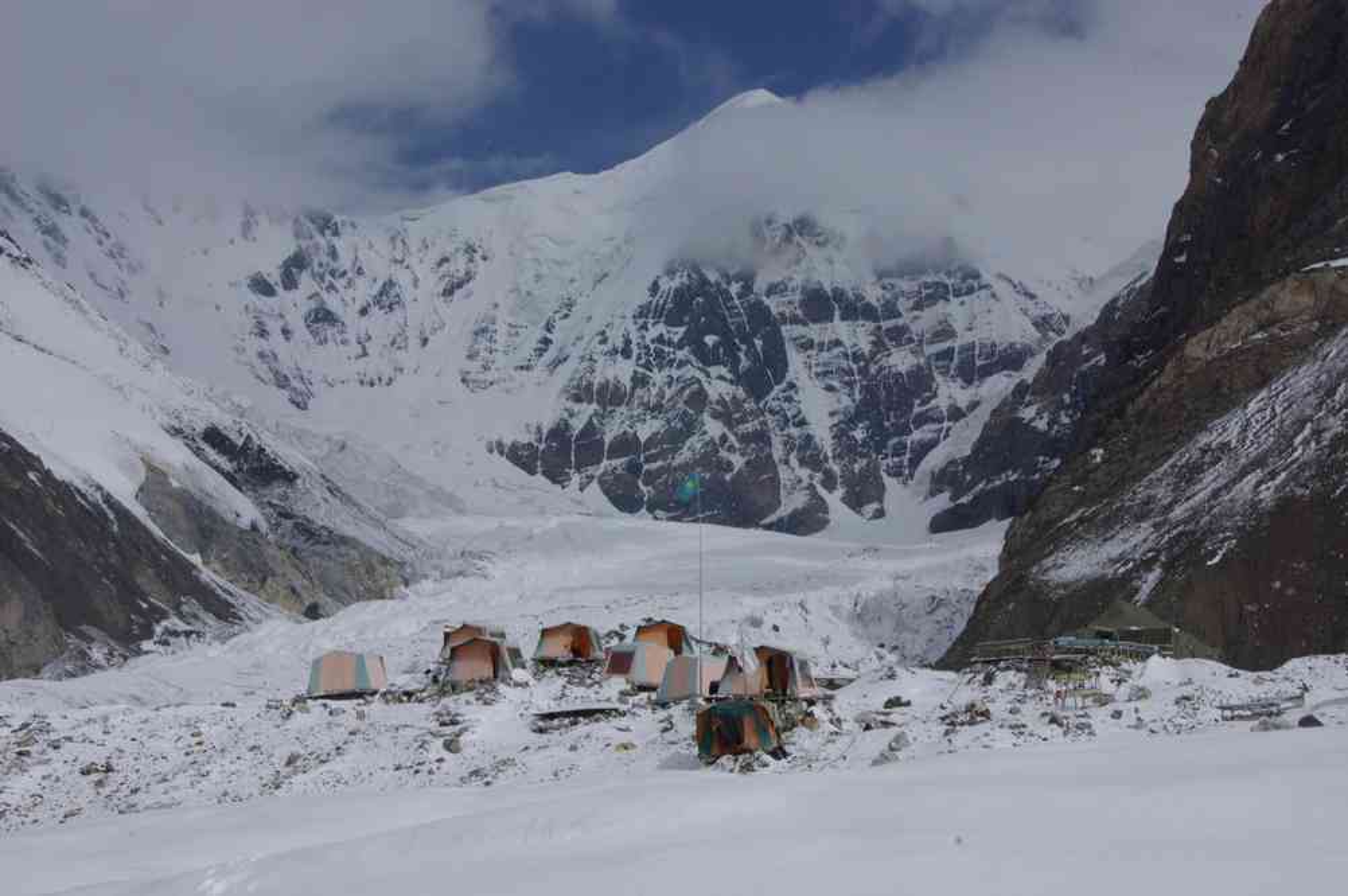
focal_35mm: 64
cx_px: 674
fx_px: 2379
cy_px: 448
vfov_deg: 21.3
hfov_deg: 31.6
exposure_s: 1/180
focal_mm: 42.4
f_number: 19
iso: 100
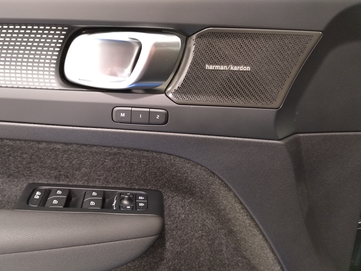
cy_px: 133
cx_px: 179
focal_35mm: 31
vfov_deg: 45.4
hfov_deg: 58.3
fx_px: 323
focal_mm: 5.52
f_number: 1.9
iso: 4120
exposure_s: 1/33.3
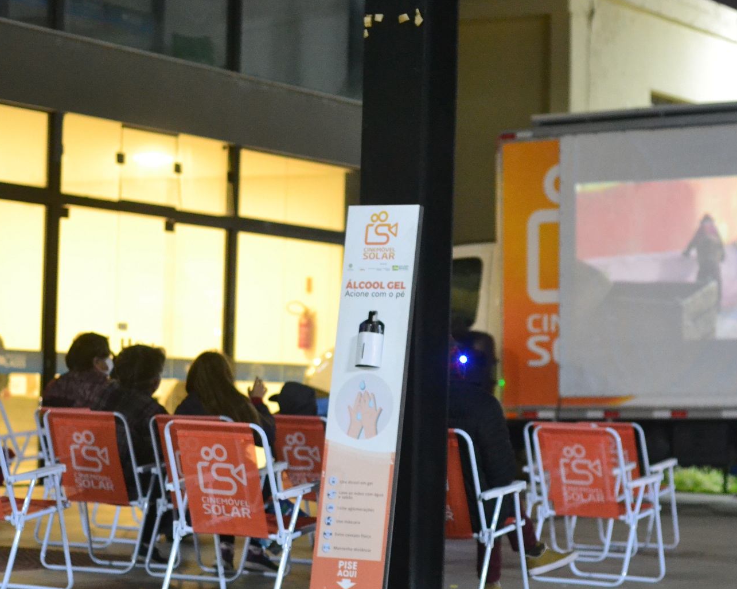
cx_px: 439
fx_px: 2203
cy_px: 331
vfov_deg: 15.2
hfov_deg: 19.0
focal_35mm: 101
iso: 3200
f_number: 2.5
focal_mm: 50
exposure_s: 1/80
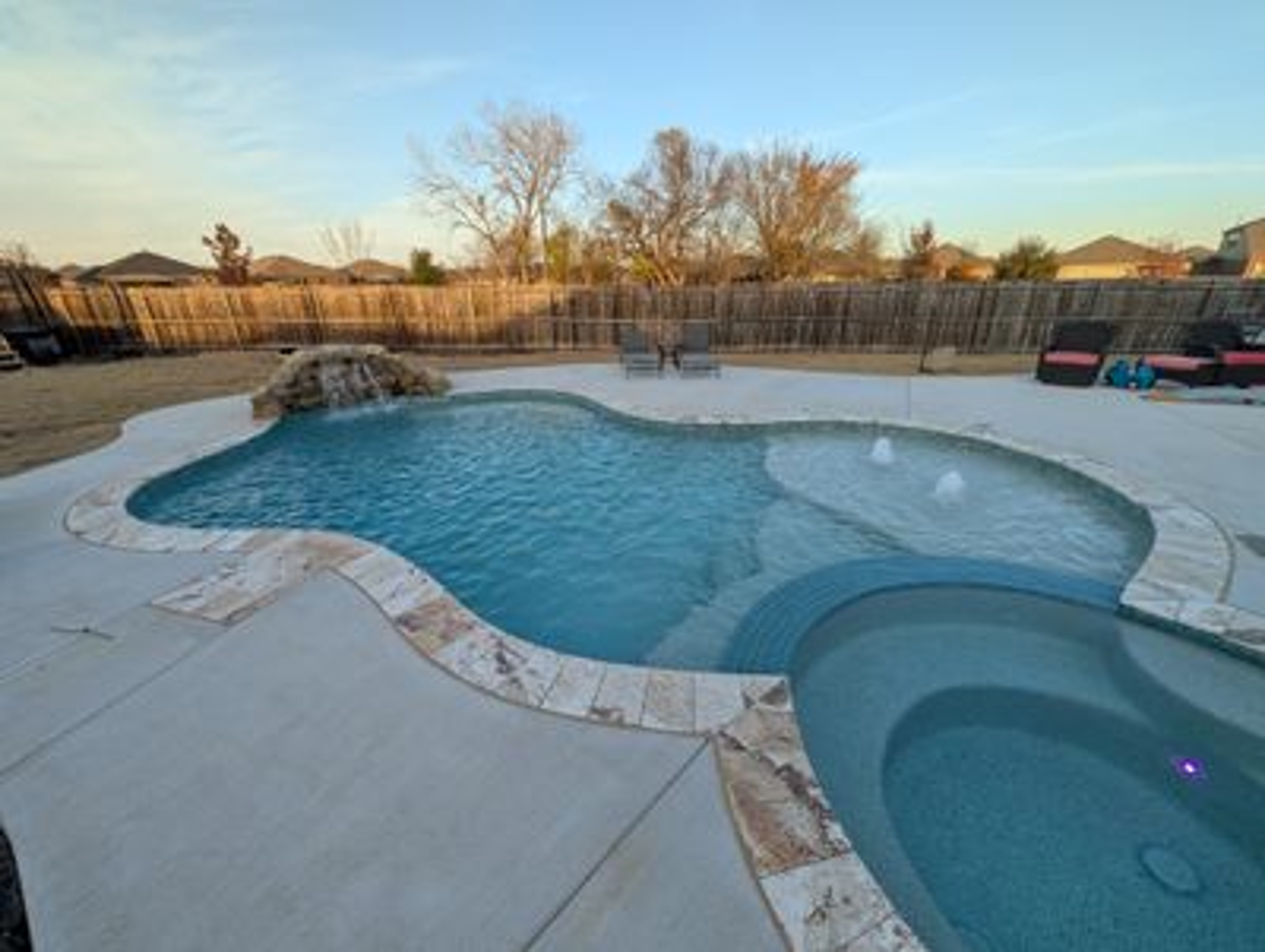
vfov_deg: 94.6
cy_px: 476
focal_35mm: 12
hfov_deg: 110.5
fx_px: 439
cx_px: 632
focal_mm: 2.02
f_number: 1.7
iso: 50
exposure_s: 1/802
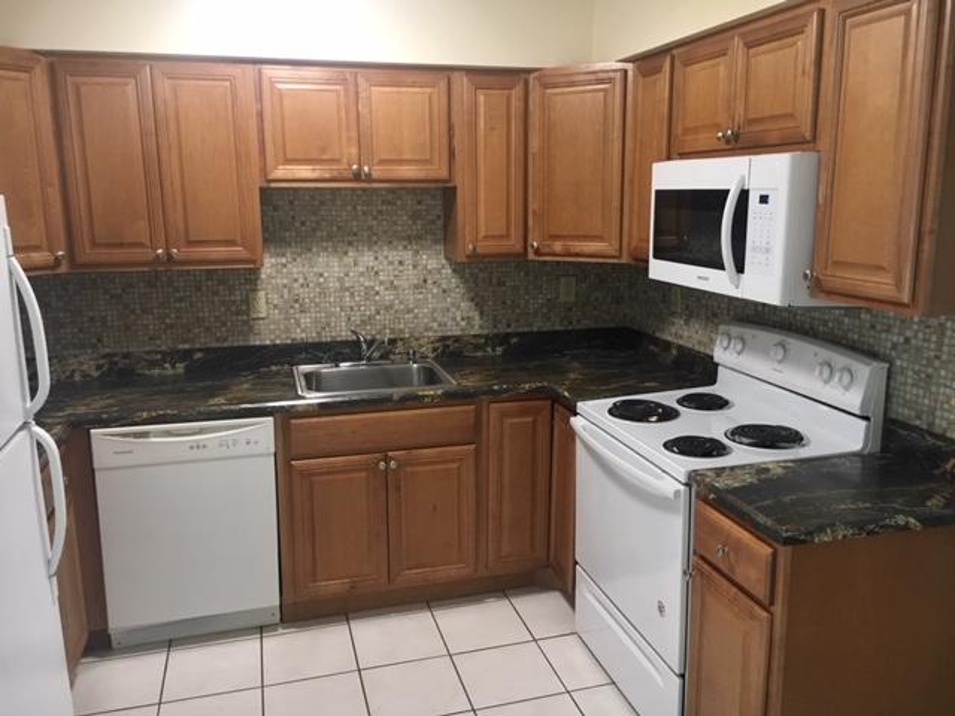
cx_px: 478
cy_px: 358
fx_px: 800
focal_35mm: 29
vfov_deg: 48.2
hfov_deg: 61.7
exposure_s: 1/30
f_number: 2.2
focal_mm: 4.15
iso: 125
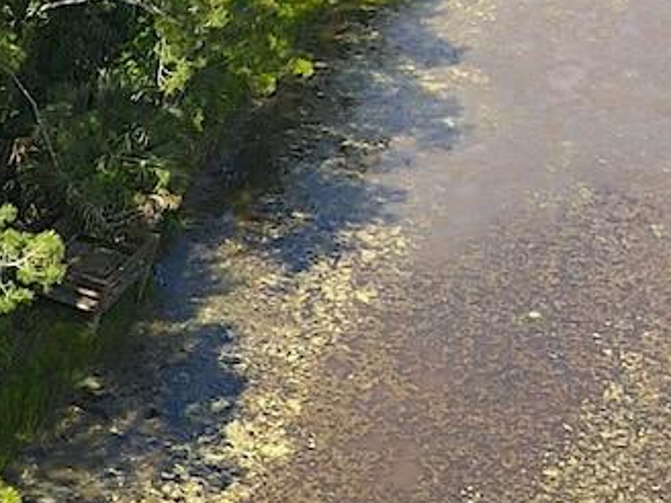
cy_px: 973
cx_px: -796
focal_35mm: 117
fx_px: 2268
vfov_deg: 11.5
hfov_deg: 13.6
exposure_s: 1/350
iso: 100
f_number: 2.8
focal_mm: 4.5
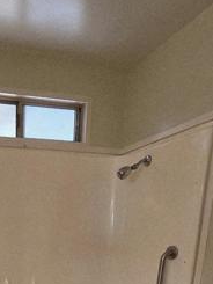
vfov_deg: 44.8
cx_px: -1
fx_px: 279
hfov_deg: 37.3
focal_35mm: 34
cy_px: 291
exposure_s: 1/60.2
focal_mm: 2.2
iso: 200
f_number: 2.2
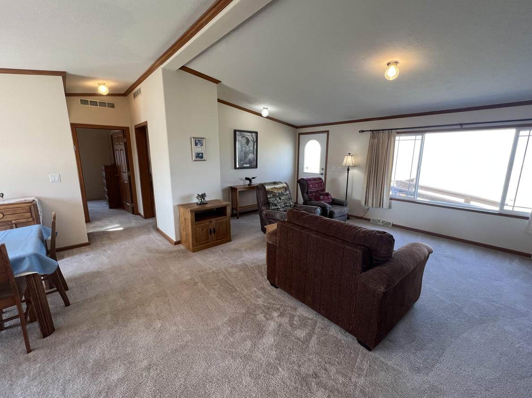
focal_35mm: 14
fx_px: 215
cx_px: 265
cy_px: 197
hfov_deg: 102.1
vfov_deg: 85.6
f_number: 1.8
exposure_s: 1/120
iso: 125
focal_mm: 1.57
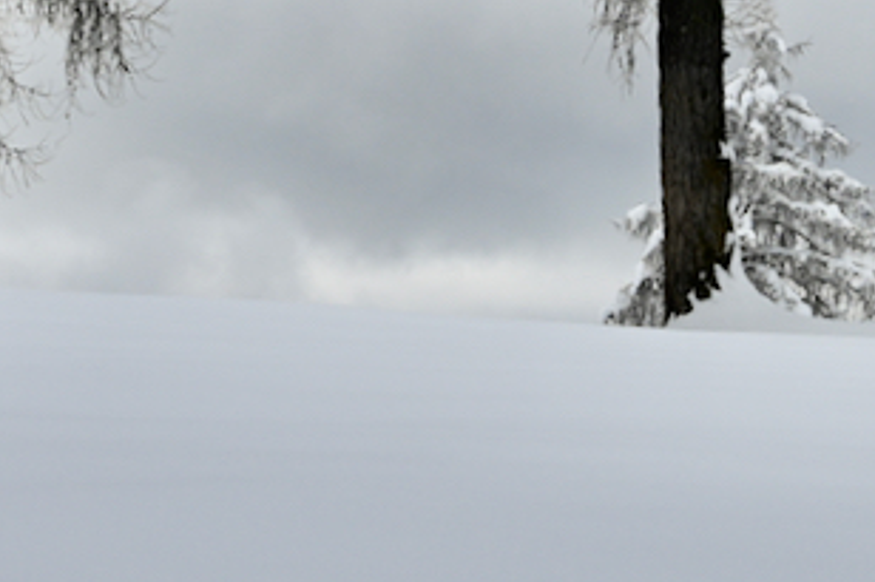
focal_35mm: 187
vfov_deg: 7.2
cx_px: 415
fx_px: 4543
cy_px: -409
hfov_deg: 11.0
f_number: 9
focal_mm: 45
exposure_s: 1/640
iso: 100
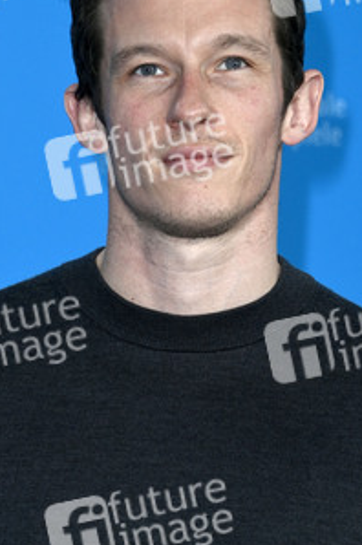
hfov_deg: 7.6
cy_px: 249
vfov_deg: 11.4
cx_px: 192
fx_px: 2736
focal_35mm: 181
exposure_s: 1/250
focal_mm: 135
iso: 800
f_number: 5.6
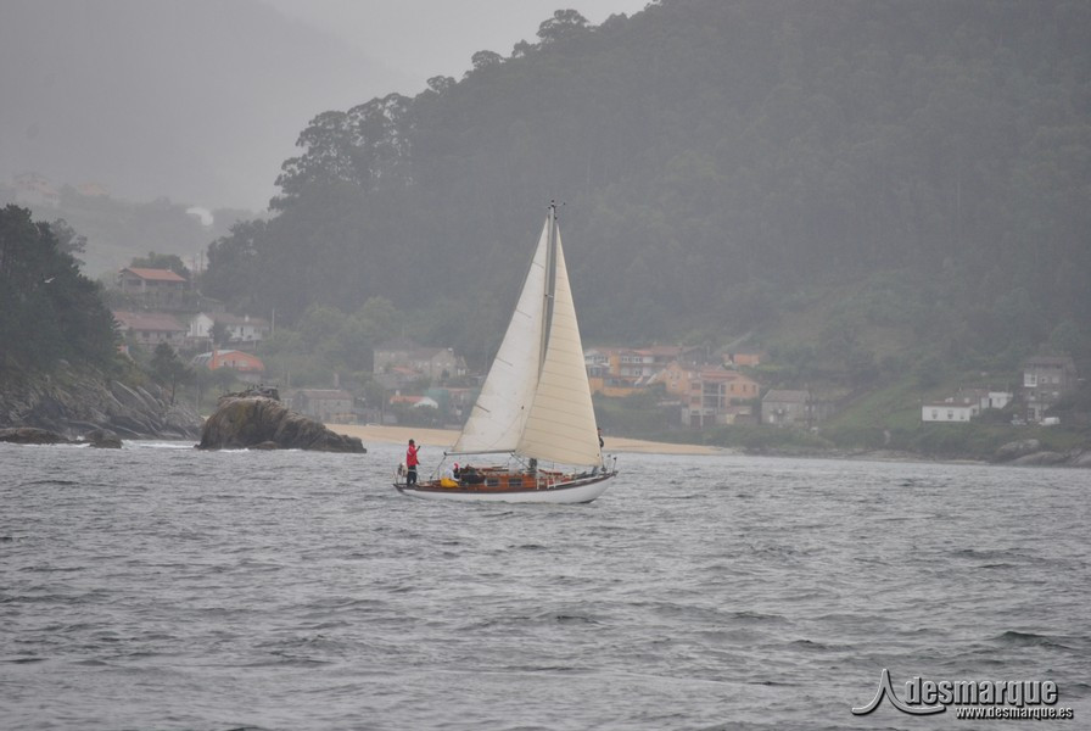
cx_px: 546
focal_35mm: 300
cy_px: 366
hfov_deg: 6.9
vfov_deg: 4.6
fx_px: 9103
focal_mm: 200
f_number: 5.6
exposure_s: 1/500
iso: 250
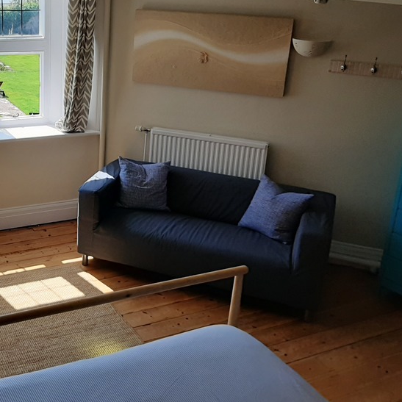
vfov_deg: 39.7
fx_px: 552
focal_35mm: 42
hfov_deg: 38.4
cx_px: 73
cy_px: 144
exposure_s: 1/1002
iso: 40
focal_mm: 3.93
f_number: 1.7
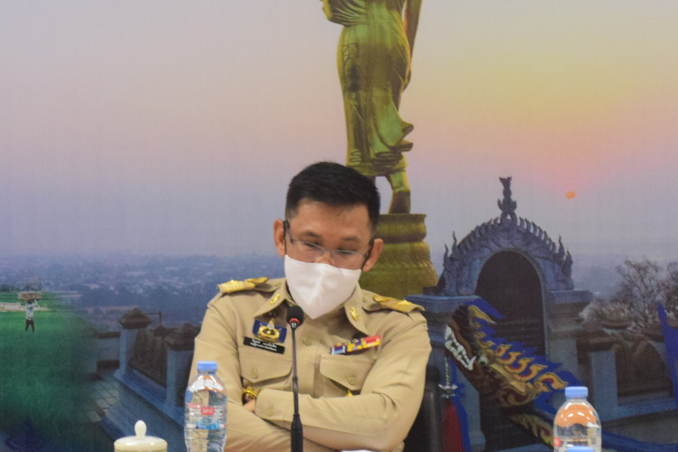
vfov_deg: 7.9
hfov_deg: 11.9
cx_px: 330
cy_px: 26
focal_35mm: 173
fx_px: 3258
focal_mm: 48
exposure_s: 1/80
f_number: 6.3
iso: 2000
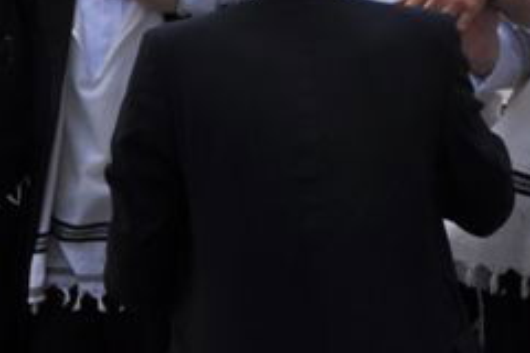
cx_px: 422
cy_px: -322
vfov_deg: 11.0
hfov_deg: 17.6
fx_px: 1693
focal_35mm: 115
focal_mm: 18
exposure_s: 1/320
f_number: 9
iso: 200
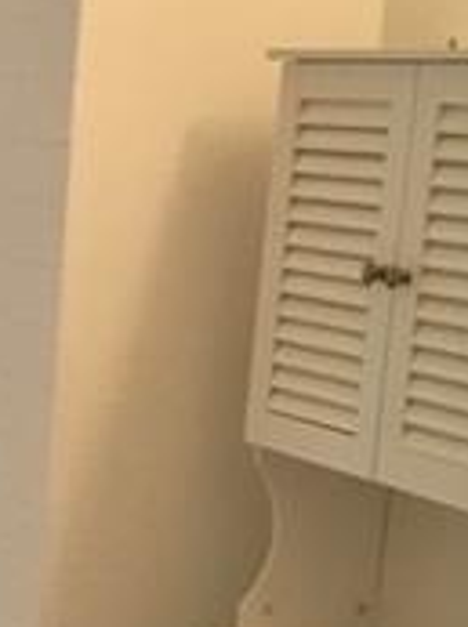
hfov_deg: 10.7
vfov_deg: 15.2
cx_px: -366
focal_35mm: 129
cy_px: 558
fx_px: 2334
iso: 80
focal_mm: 4.15
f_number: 2.2
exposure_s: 1/30
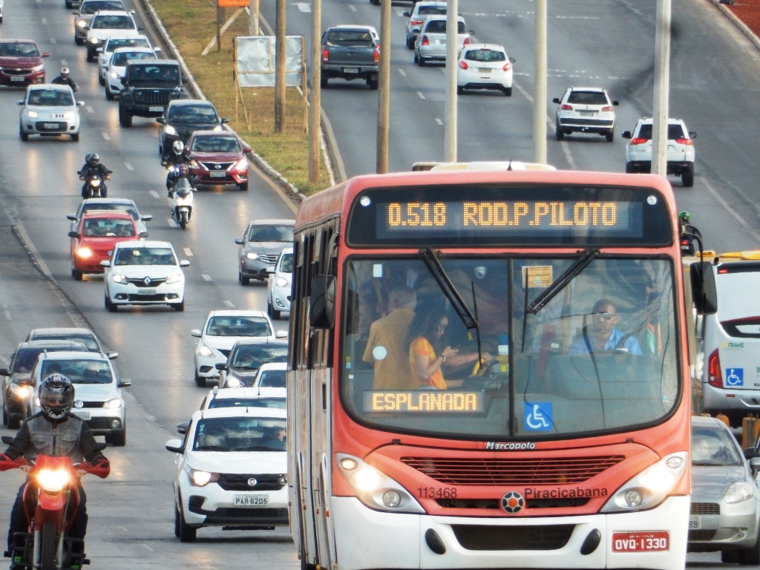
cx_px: 380
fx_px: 16466
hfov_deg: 2.6
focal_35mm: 750
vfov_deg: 2.0
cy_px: 285
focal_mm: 135
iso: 200
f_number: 6.4
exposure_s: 1/250
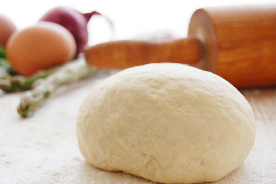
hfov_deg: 20.7
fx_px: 755
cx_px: 119
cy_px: 109
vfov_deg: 13.9
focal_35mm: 99
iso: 400
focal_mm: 55
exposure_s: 1/60
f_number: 5.6
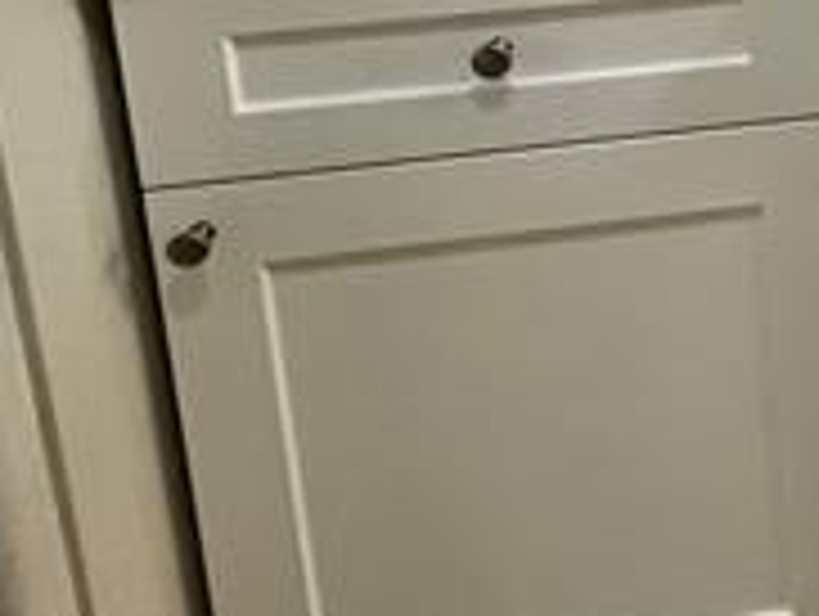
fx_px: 1350
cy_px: -450
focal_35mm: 57
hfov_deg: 24.6
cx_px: 1282
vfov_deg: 19.9
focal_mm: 1.57
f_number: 1.8
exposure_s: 1/60
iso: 160
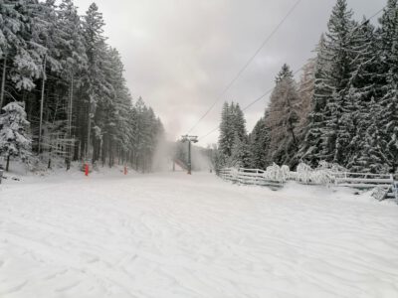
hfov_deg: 65.3
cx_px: 199
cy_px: 149
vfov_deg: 51.4
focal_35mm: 27
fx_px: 310
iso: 50
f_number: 1.8
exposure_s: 1/358
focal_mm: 4.75
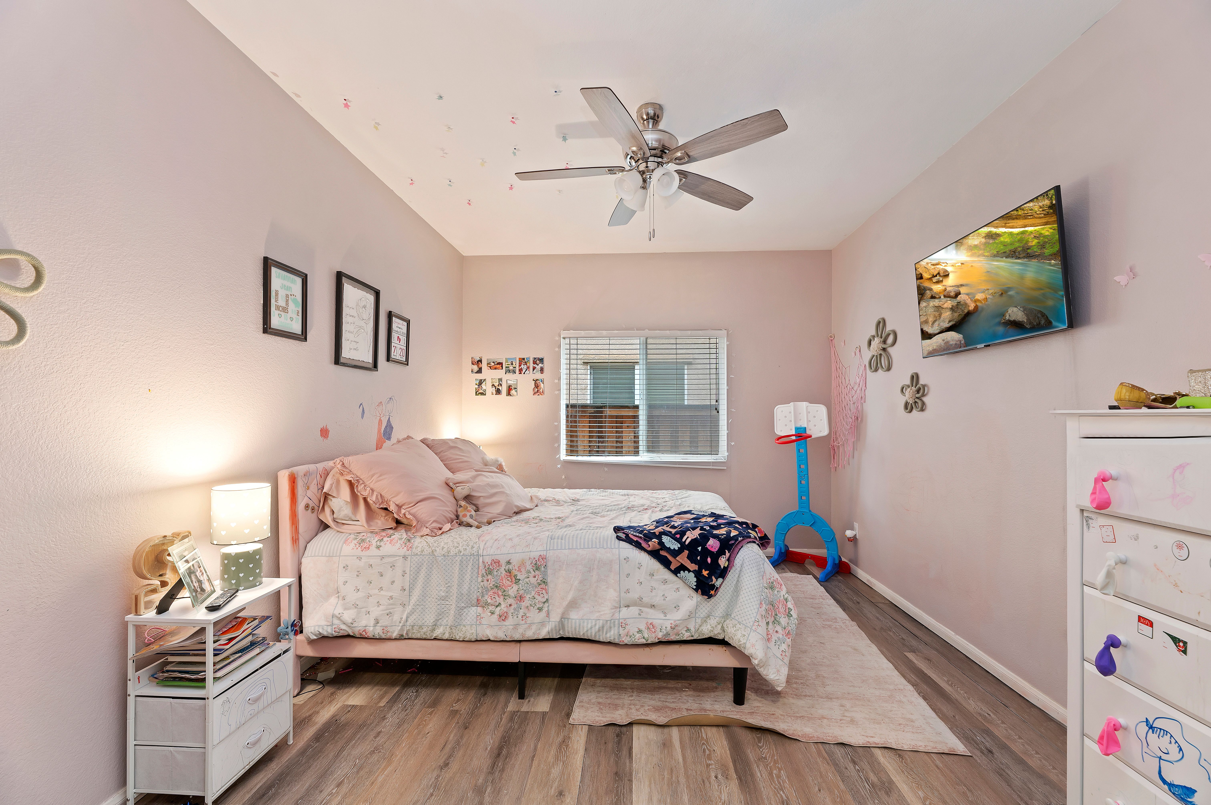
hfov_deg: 104.3
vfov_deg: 81.1
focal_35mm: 14
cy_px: 402
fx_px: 471
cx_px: 606
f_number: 10
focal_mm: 14
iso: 500
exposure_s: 1/2
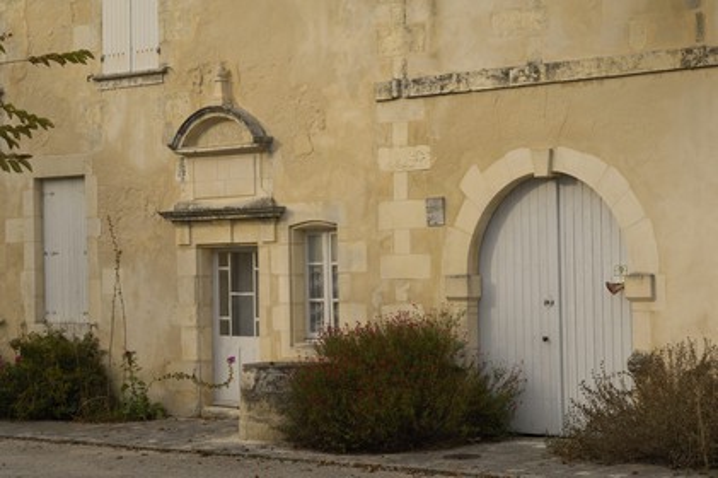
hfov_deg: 21.9
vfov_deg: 14.7
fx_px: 1853
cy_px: 239
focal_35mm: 93
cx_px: 359
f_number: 7.1
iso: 100
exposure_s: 1/160
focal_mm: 62
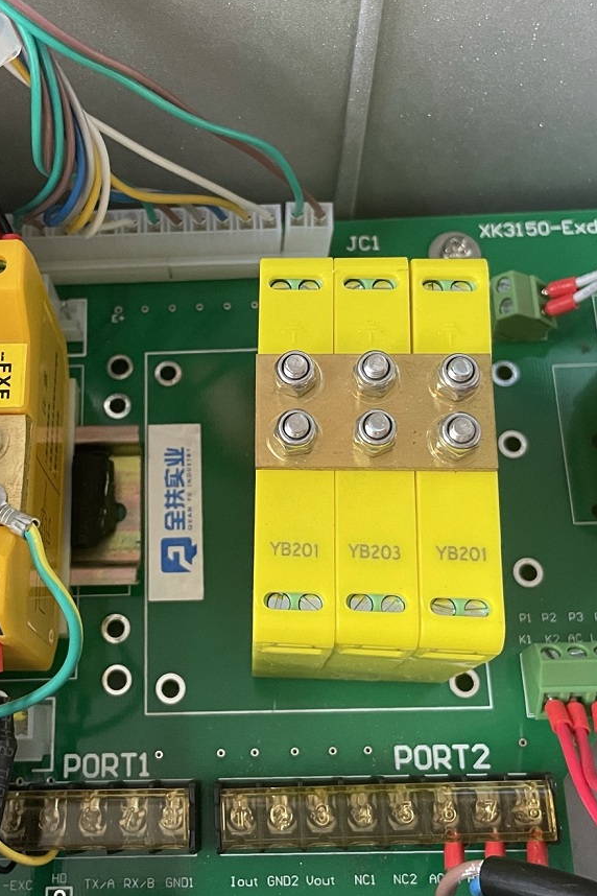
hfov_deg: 31.7
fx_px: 1045
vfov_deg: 46.4
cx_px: 208
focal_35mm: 42
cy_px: 425
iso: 500
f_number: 1.6
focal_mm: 4.2
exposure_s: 1/59
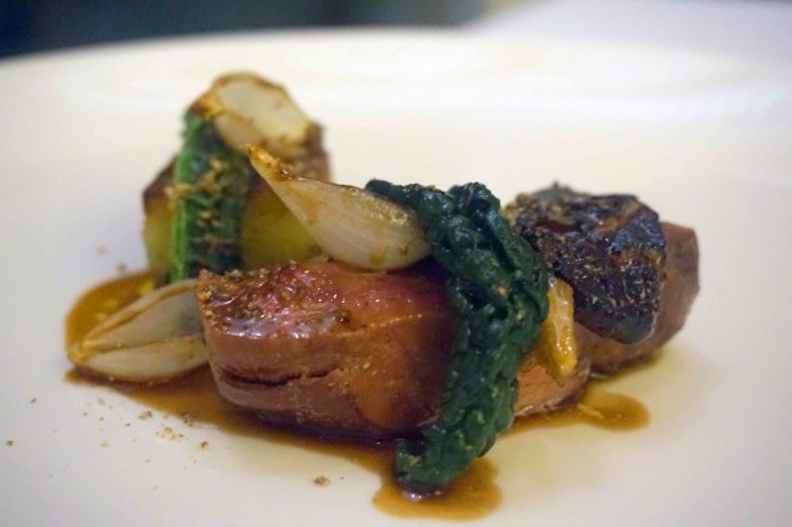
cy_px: 264
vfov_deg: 28.0
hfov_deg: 41.1
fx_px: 1055
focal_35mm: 48
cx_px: 396
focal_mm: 32
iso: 3200
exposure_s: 1/4
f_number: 5
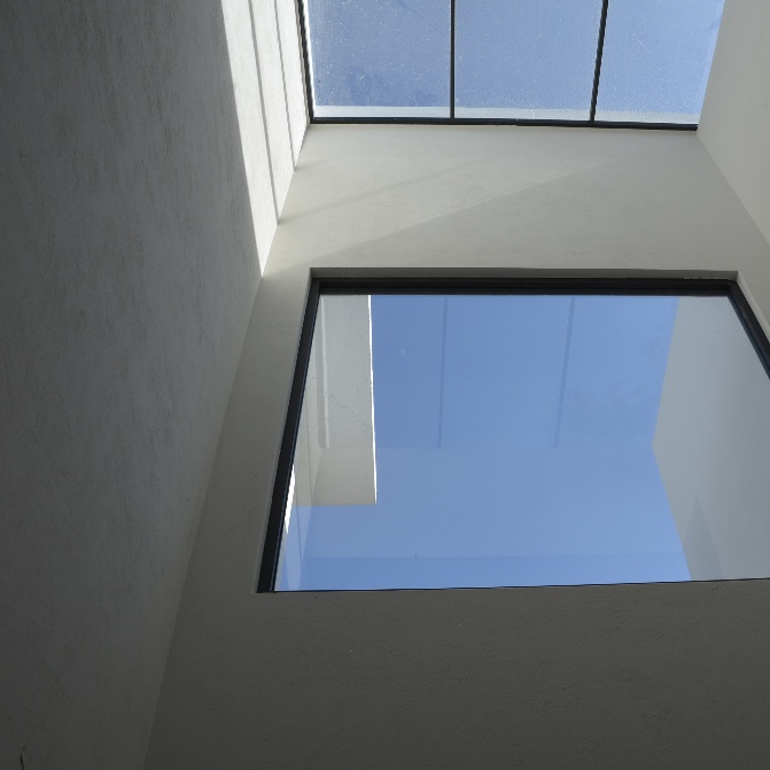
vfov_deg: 47.2
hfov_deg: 46.5
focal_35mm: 35
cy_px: 388
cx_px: 514
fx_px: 881
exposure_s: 1/250
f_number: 8
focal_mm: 18
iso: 125
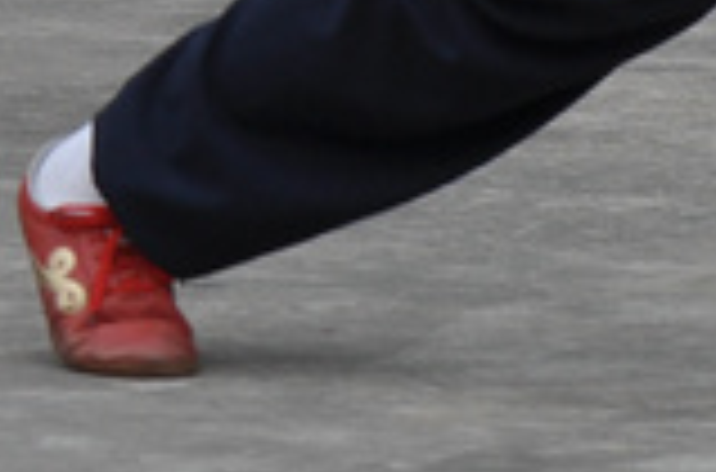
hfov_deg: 2.4
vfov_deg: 1.6
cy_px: -769
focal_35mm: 872
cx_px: 1220
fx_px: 17292
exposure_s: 1/60
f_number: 5.6
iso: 200
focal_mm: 90
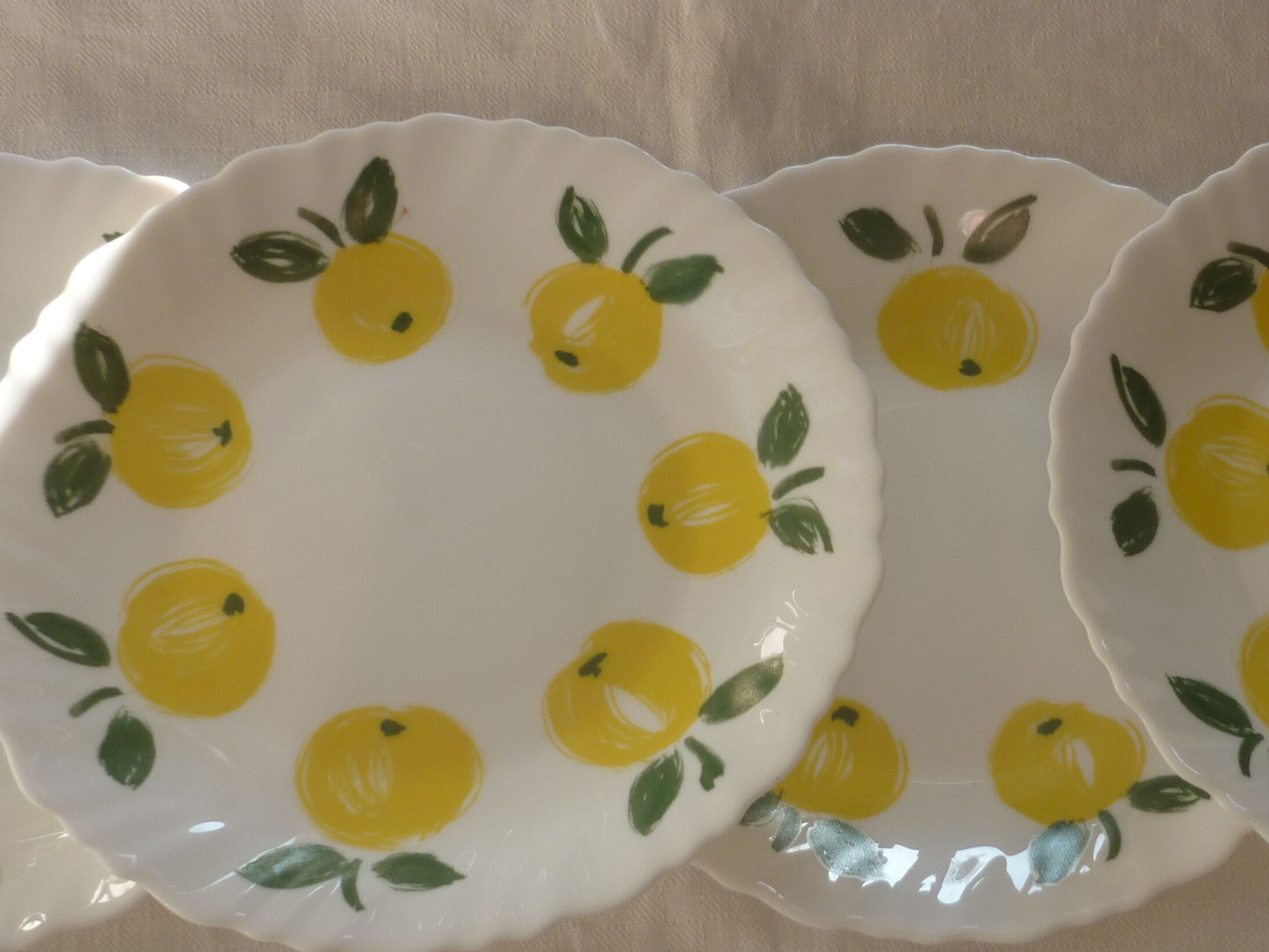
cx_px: 947
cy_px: 586
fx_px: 2016
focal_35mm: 55
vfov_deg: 26.5
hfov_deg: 34.2
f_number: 2.8
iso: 80
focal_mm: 5.5
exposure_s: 1/80
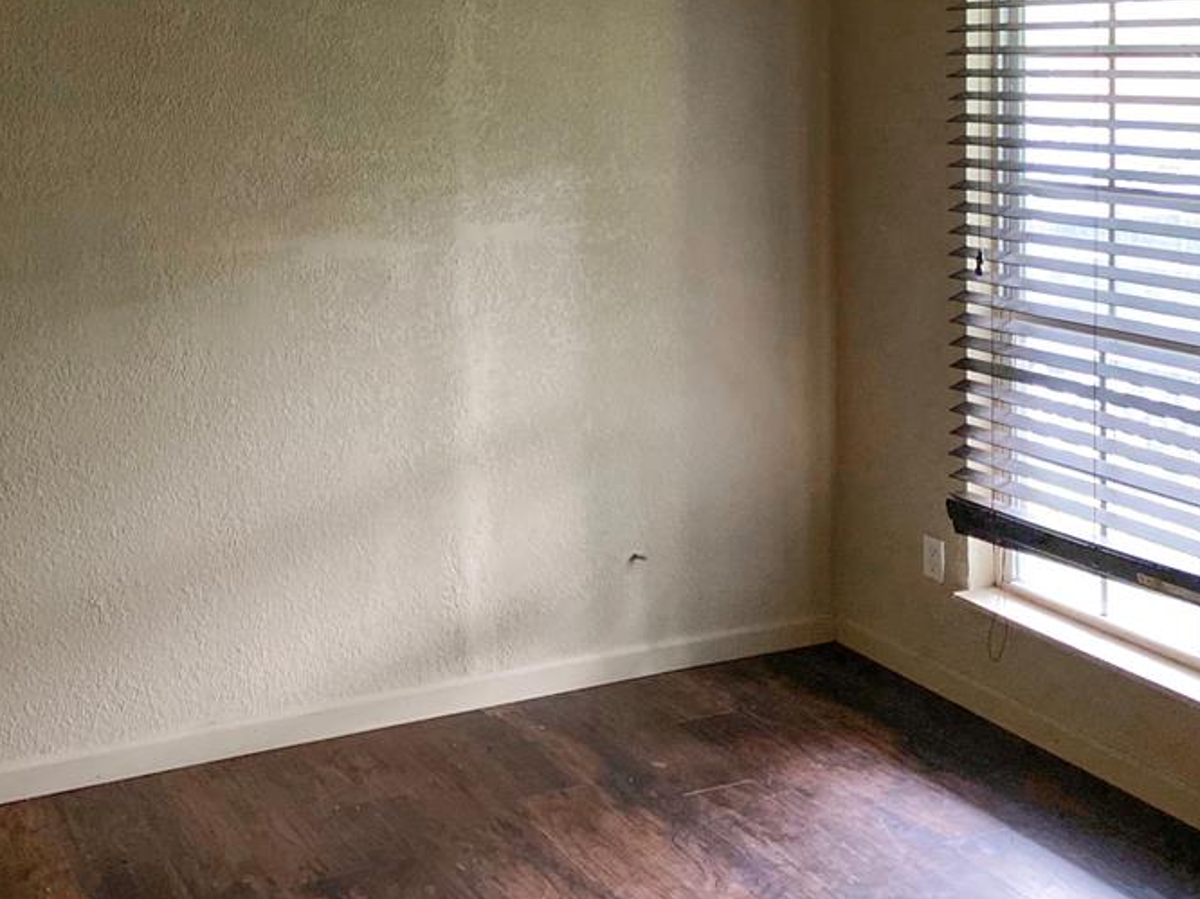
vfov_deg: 35.6
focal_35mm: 40
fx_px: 1386
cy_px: 297
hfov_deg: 45.3
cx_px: 312
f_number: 1.8
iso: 800
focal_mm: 4.25
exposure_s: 1/30
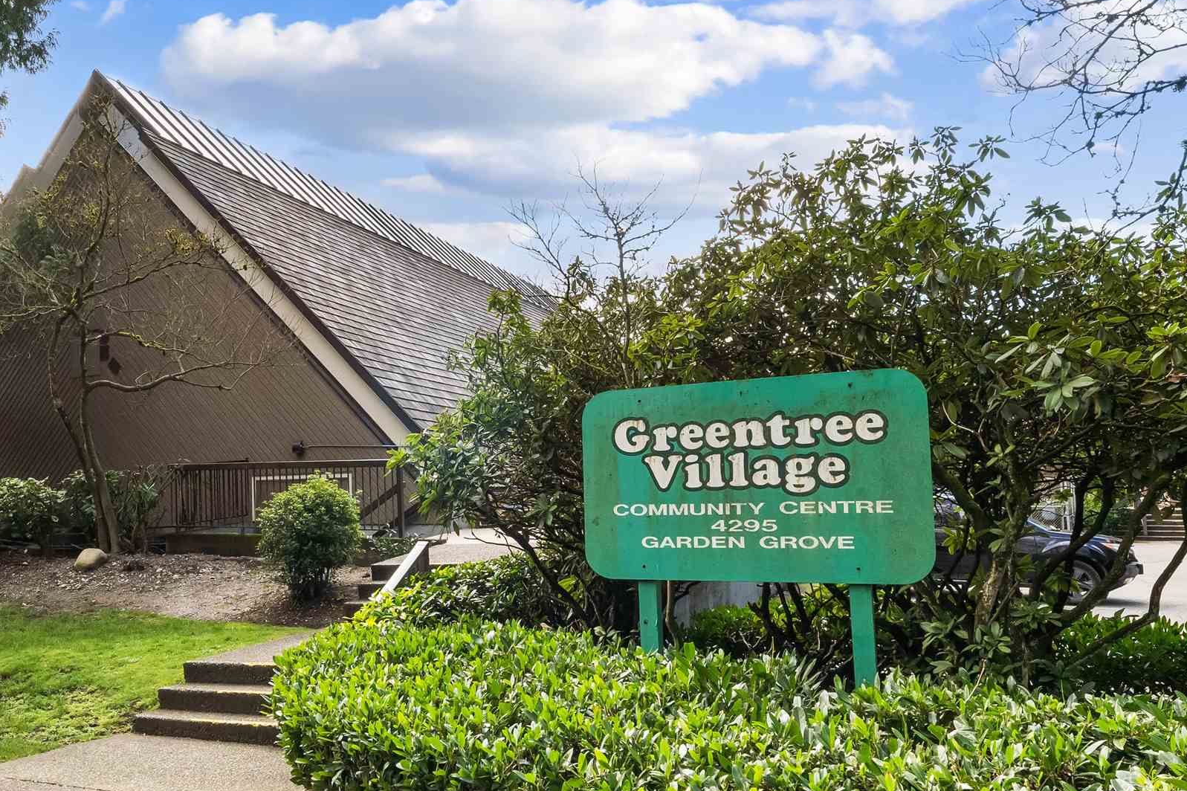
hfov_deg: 68.1
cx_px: 427
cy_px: 429
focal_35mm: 26
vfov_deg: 49.5
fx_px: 856
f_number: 9
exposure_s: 1/160
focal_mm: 9
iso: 250
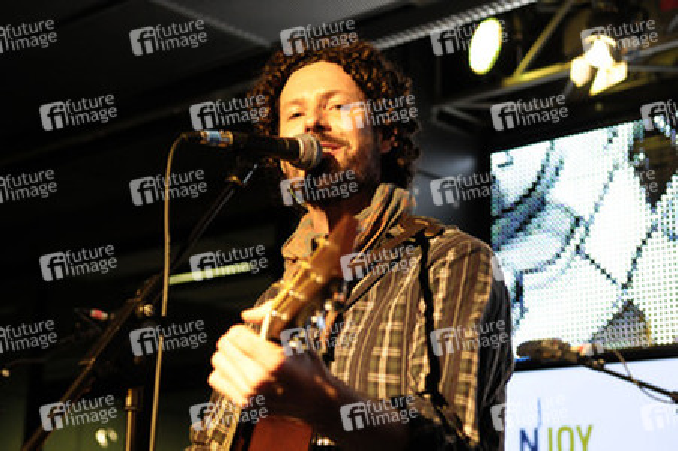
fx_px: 1355
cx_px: 339
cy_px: 226
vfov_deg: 18.9
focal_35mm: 72
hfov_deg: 28.1
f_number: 3.2
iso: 1600
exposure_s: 1/100
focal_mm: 48
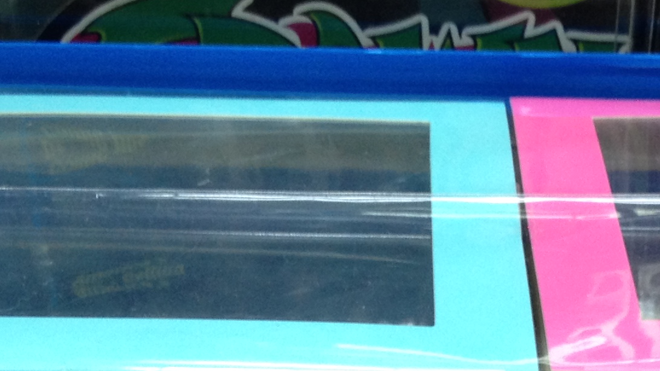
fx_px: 1995
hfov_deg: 18.6
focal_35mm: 114
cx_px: 513
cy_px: 637
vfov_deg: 10.1
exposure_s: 1/20
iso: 80
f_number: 2.4
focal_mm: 4.28
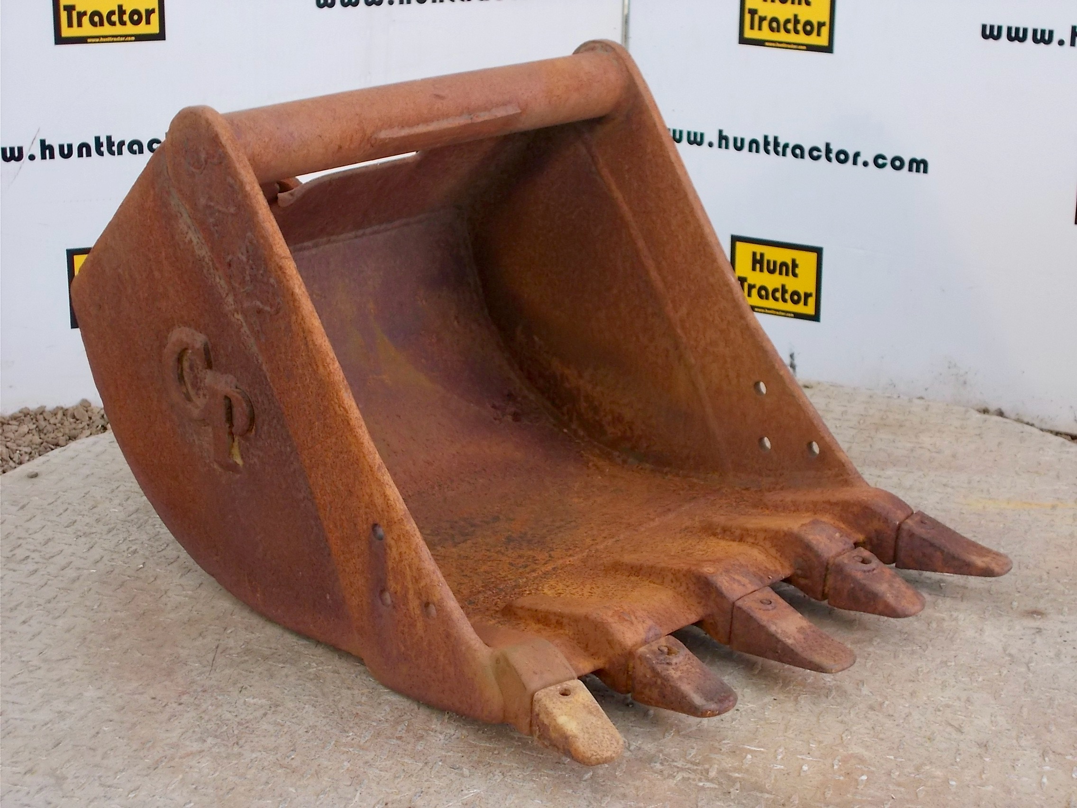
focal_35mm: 66
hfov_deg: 29.4
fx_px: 2053
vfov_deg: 22.3
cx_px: 538
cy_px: 404
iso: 180
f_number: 5.3
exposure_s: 1/60
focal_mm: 11.8
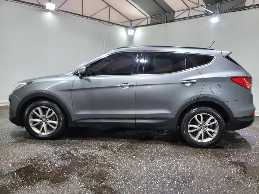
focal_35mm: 25
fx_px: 187
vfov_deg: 54.9
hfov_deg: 69.4
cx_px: 130
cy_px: 97
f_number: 1.8
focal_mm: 7
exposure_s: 1/120
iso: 80
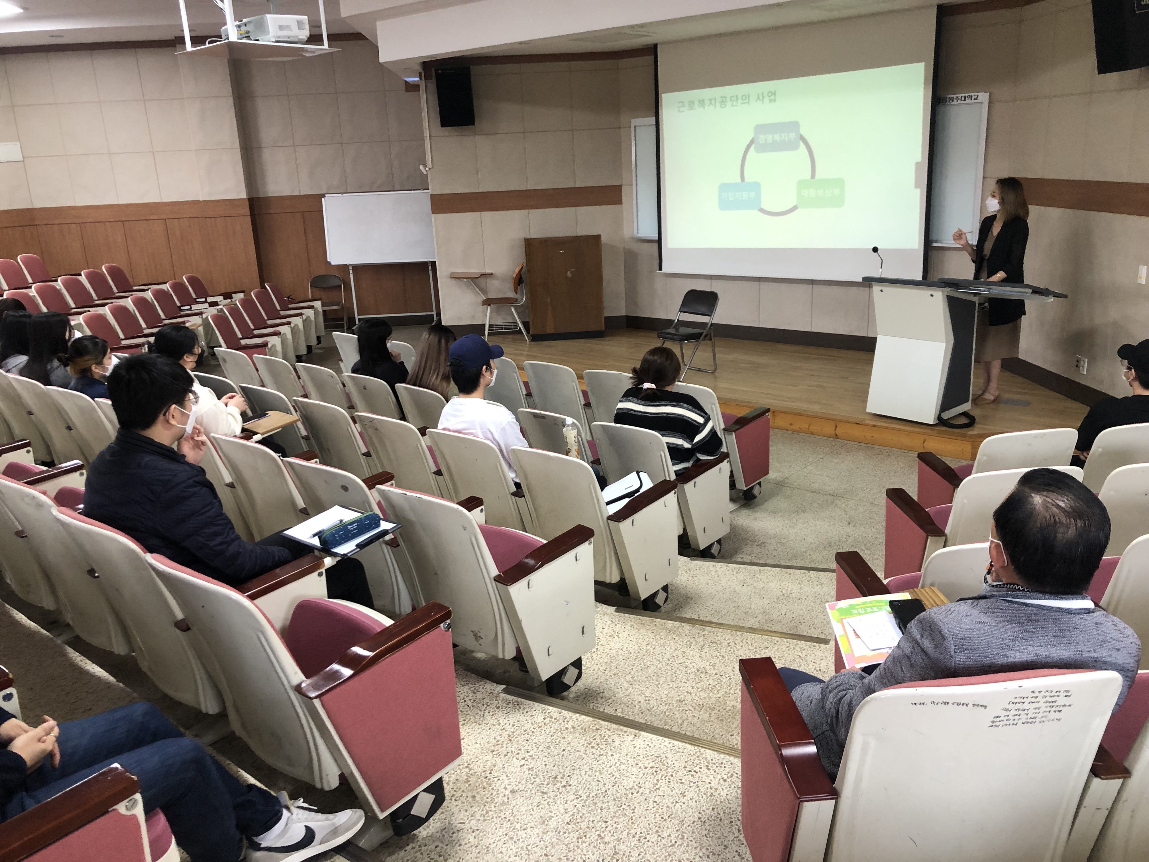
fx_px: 929
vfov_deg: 49.7
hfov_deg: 63.4
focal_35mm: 28
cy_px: 431
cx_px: 574
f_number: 1.8
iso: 50
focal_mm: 4
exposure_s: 1/15
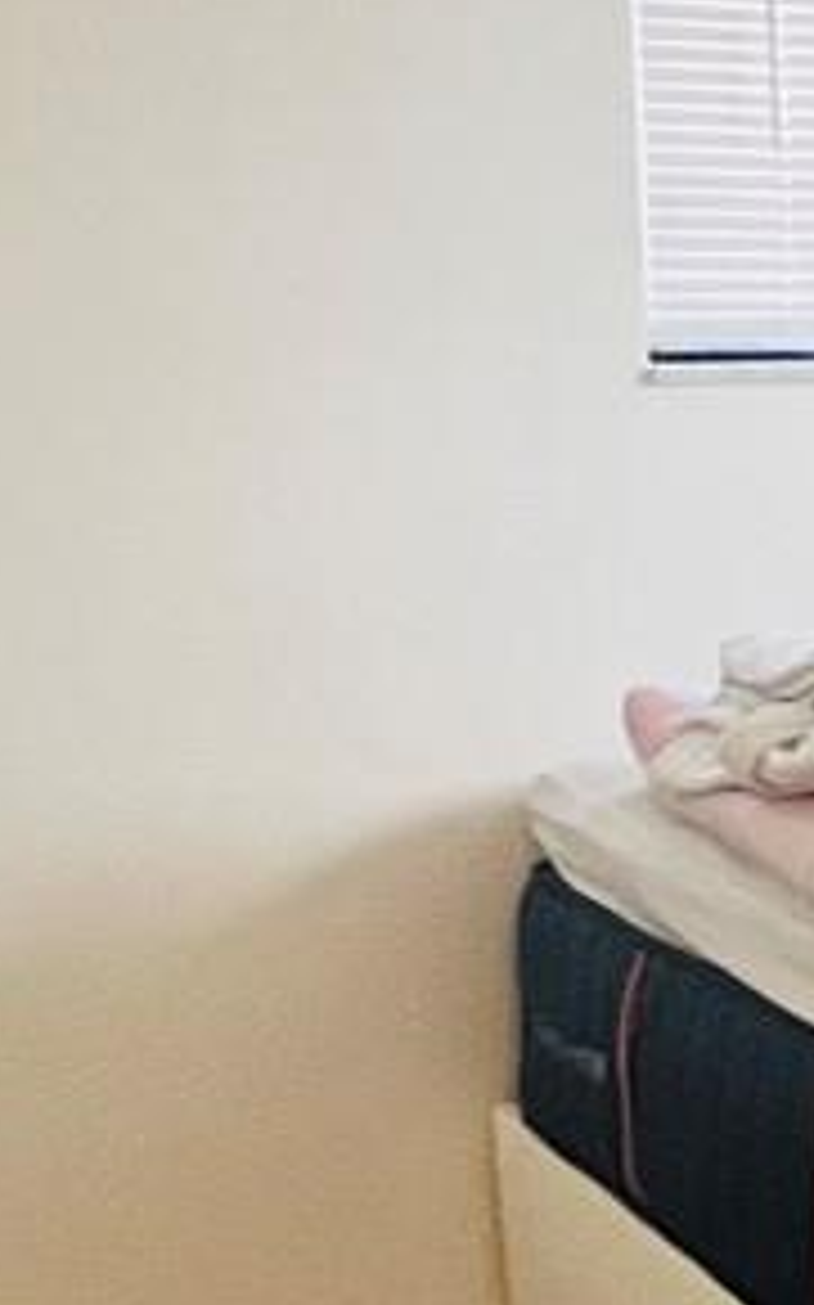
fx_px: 2700
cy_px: 702
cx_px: 1691
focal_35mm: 76
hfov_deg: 14.1
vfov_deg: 27.1
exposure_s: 1/120
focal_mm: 1.57
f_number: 1.8
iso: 200
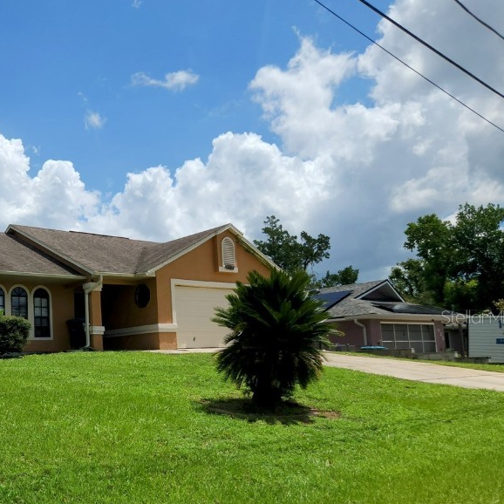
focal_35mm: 36
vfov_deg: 45.6
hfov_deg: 43.1
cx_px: 77
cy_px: 317
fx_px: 593
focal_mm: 5.4
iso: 40
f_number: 1.8
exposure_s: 1/3832
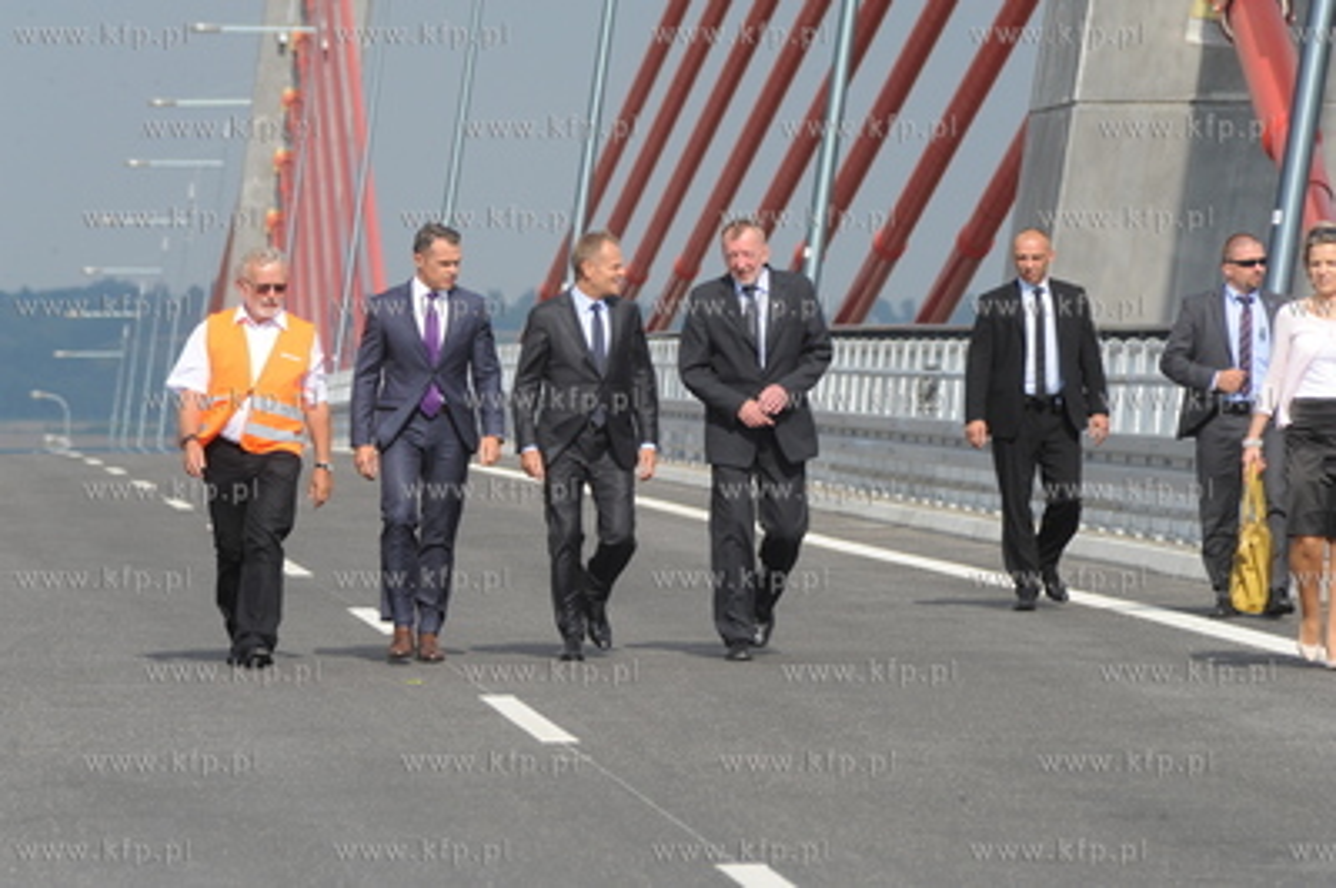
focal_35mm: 300
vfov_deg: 4.6
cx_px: 668
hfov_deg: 6.9
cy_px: 444
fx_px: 11124
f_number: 13
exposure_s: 1/640
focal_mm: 300
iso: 640
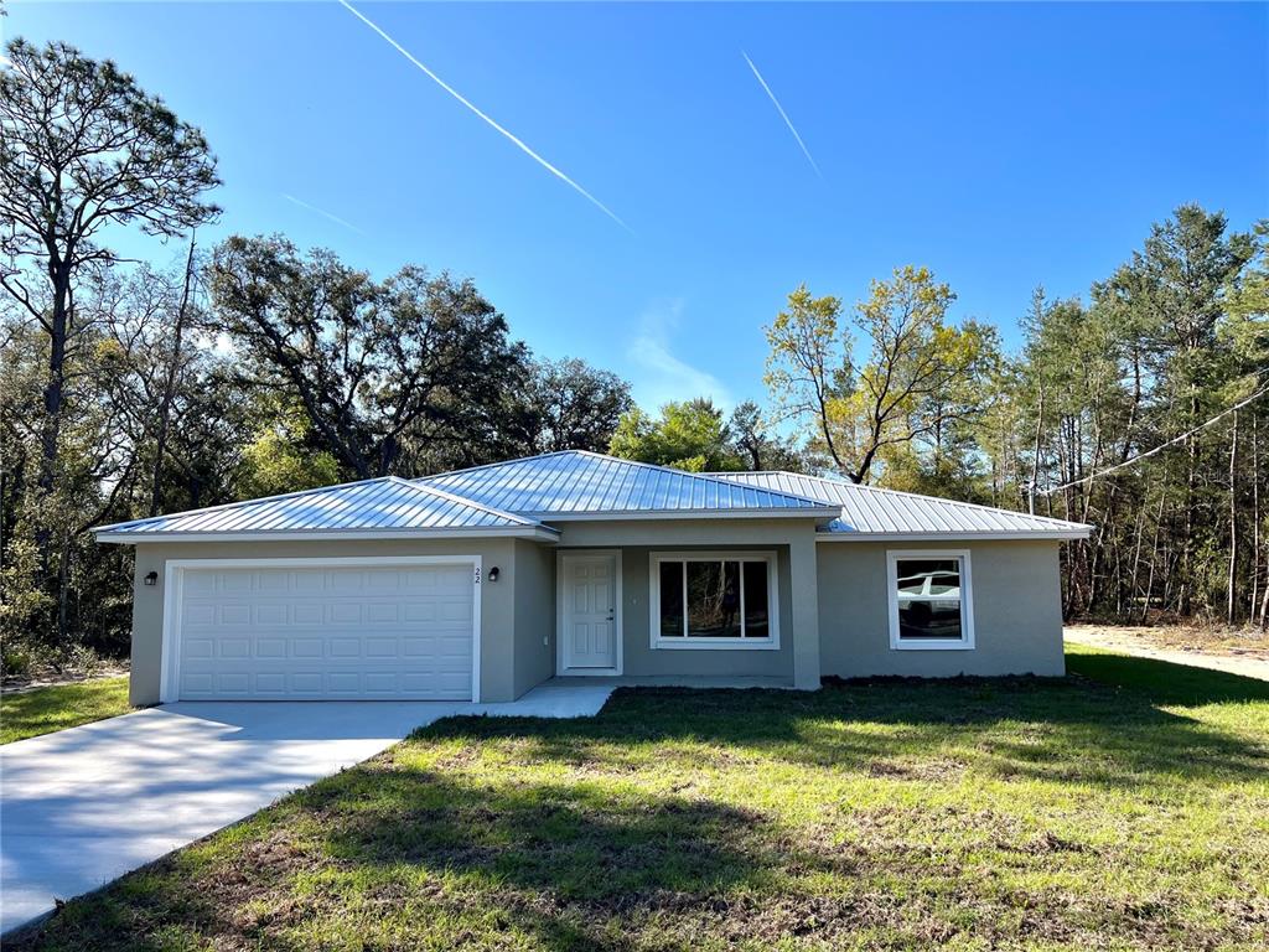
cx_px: 634
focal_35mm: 26
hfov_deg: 67.3
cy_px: 476
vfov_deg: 53.1
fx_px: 953
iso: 50
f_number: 1.5
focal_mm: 5.7
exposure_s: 1/3356
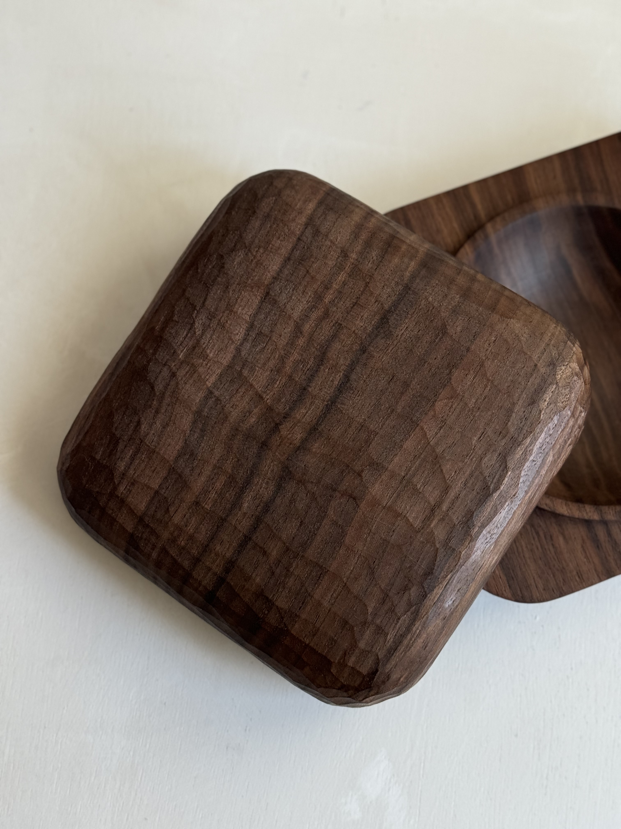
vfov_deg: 39.7
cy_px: 414
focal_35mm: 48
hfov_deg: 30.3
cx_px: 310
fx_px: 1148
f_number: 1.78
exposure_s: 1/40
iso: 250
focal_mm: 6.76
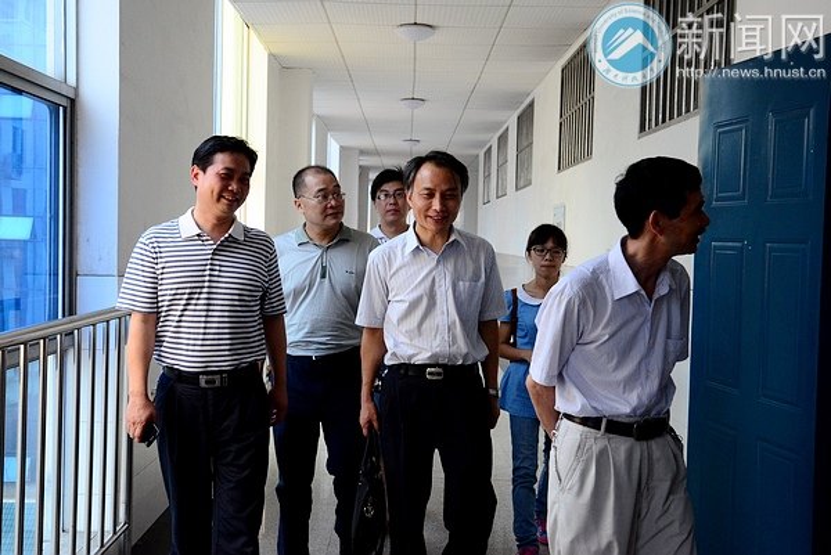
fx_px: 866
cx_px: 416
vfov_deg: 35.5
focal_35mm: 38
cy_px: 278
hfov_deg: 51.3
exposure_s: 1/160
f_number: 5.6
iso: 1600
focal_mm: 25
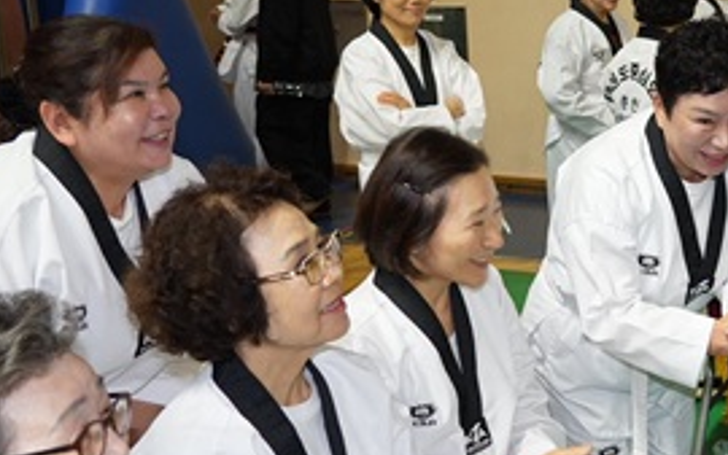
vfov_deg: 22.0
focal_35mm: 59
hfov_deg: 32.0
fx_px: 1171
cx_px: 715
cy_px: 207
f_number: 4
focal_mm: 24
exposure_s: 1/160
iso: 1000
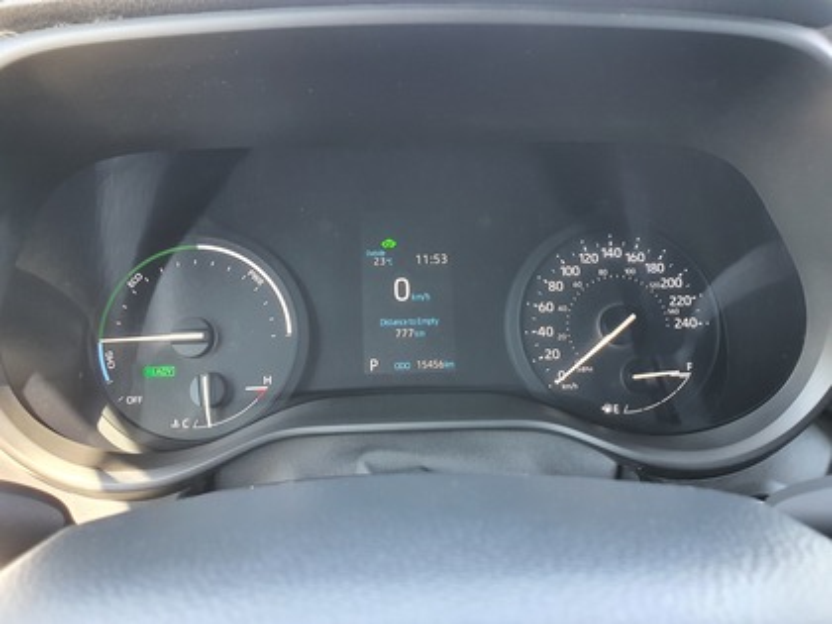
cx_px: 416
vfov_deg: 53.1
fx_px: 625
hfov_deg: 67.3
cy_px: 312
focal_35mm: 26
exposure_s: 1/50
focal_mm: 4.3
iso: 250
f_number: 2.4
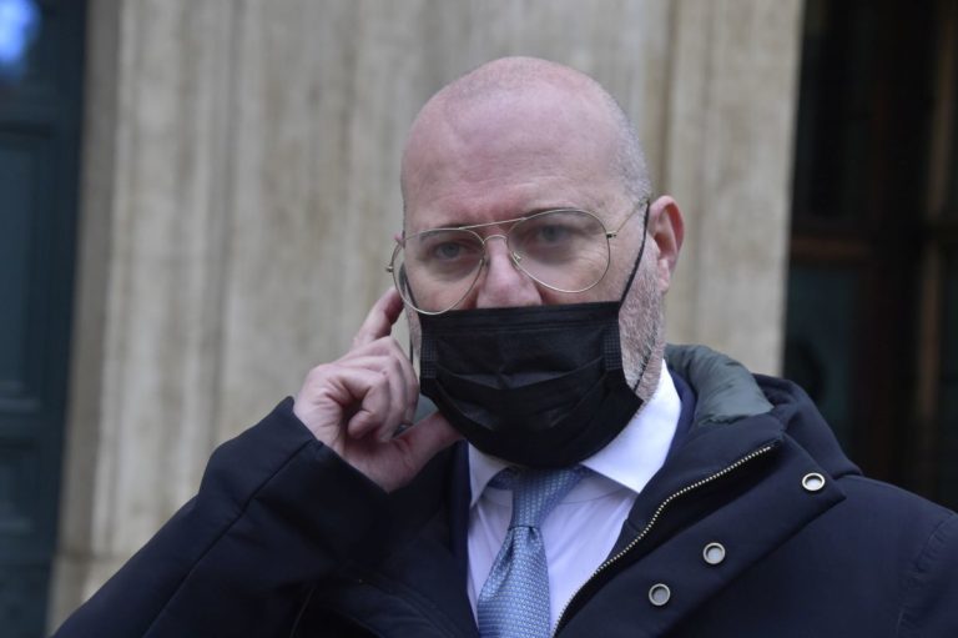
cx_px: 479
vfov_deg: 8.1
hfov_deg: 12.1
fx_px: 4521
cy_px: 319
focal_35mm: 170
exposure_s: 1/500
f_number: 14
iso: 4000
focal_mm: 170
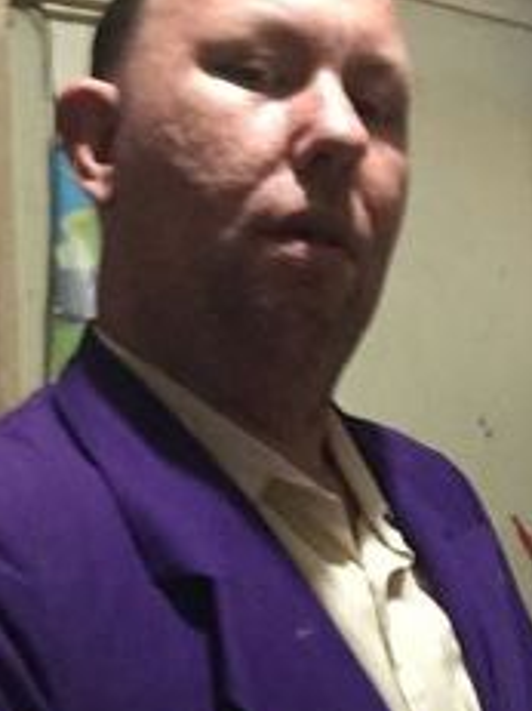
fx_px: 1210
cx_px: 308
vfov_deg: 32.7
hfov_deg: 24.8
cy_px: 351
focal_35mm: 59
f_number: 2.2
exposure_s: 1/25
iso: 320
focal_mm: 2.65
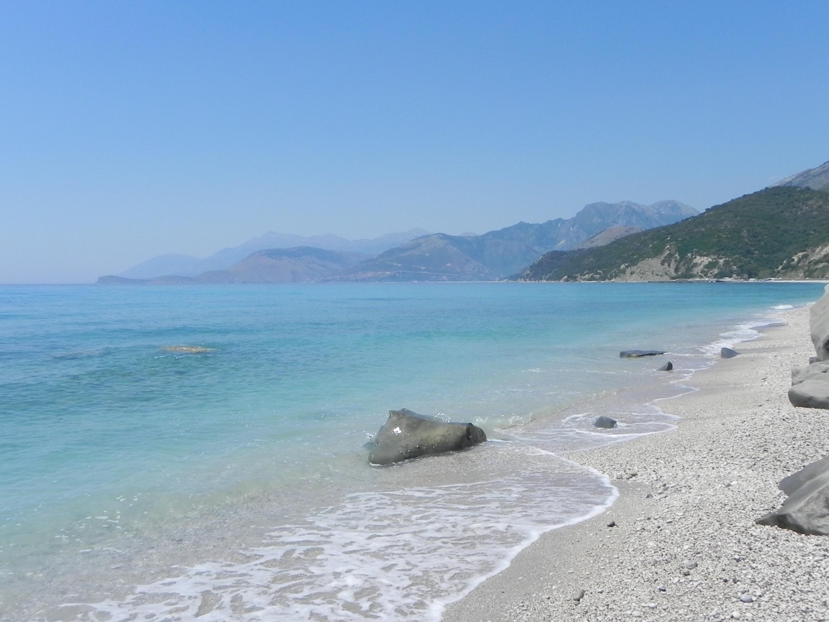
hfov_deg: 67.3
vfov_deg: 53.1
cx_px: 414
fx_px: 623
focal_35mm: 26
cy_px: 311
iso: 160
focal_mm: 4.6
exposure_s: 1/502
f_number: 8
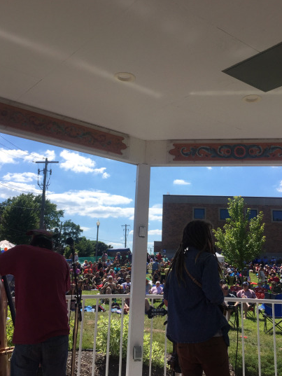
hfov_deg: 39.6
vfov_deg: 51.3
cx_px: 157
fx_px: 391
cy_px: 170
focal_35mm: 36
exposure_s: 1/2639
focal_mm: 4.15
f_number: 2.2
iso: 32
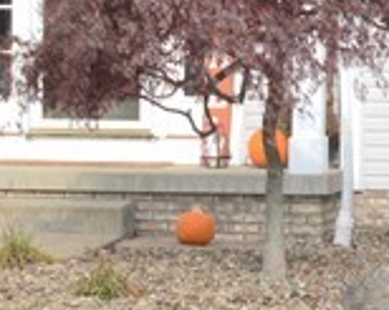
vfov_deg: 6.5
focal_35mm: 238
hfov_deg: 8.0
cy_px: 108
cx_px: -95
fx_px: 2738
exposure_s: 1/200
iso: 100
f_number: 7.1
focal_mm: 24
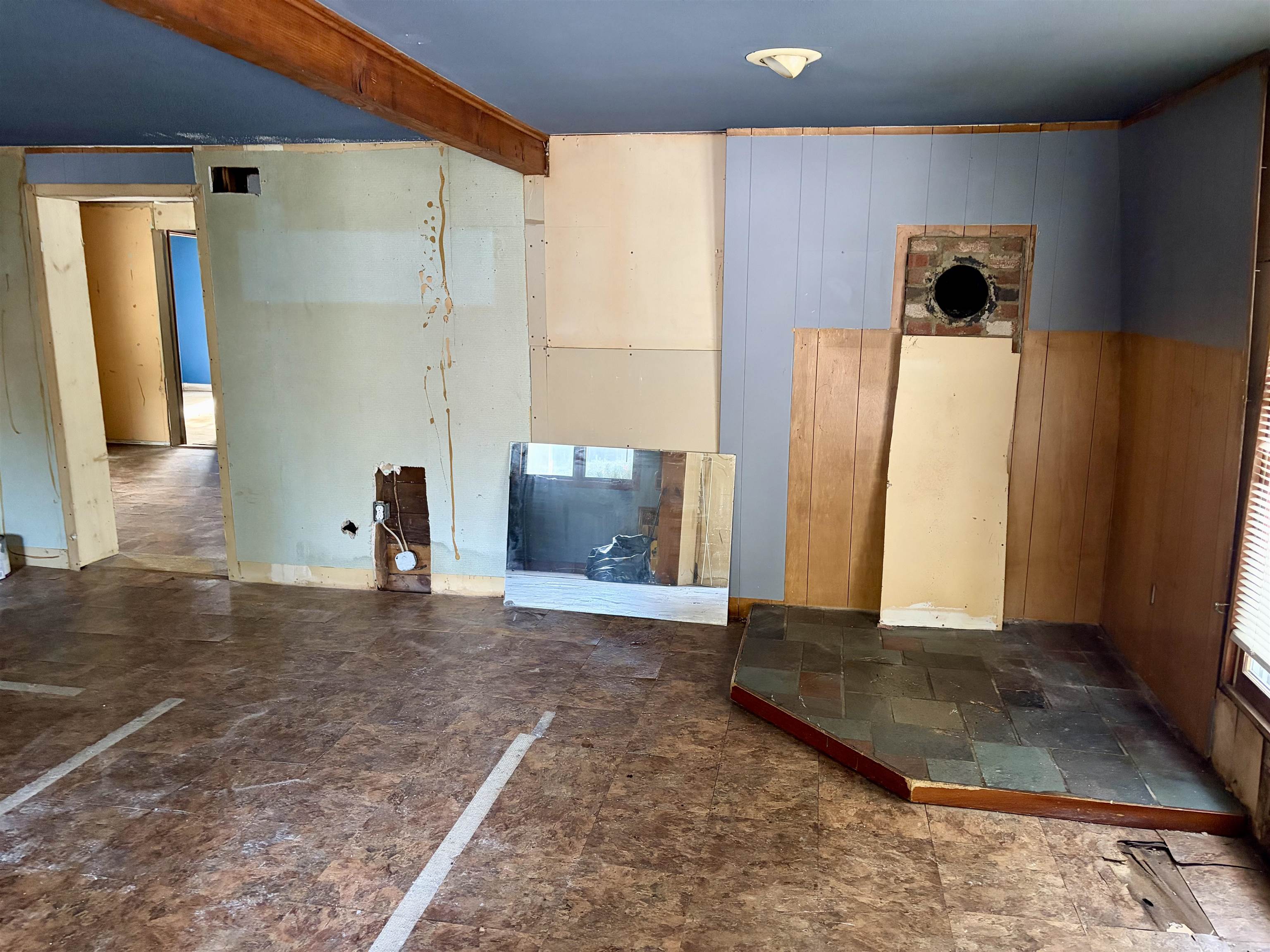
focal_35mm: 26
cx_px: 635
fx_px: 954
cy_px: 476
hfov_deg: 67.3
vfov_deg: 53.1
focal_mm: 5.96
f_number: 1.6
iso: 500
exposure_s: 1/42
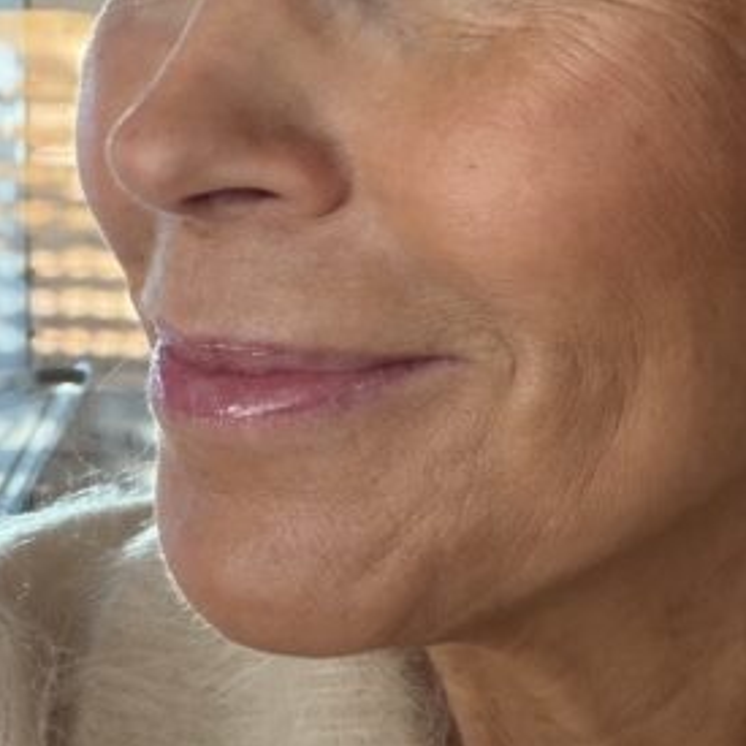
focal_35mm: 77
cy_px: 212
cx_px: 610
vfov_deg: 22.3
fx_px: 1877
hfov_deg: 22.1
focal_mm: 2.71
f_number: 1.9
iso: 80
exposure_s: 1/87
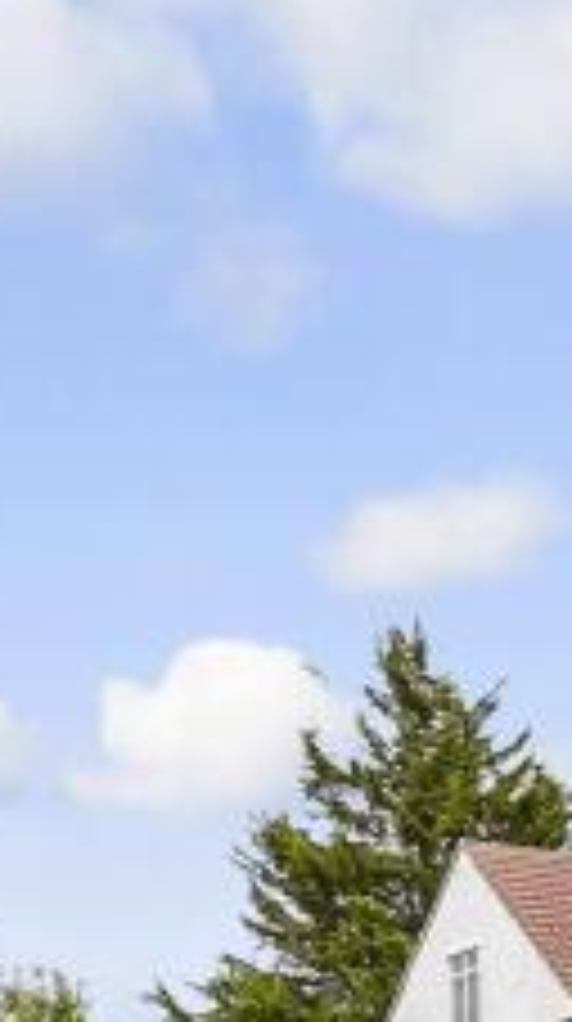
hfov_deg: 15.8
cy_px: 1303
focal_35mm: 71
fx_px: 1922
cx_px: 797
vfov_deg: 25.8
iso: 160
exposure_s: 1/100
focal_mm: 10
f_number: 8
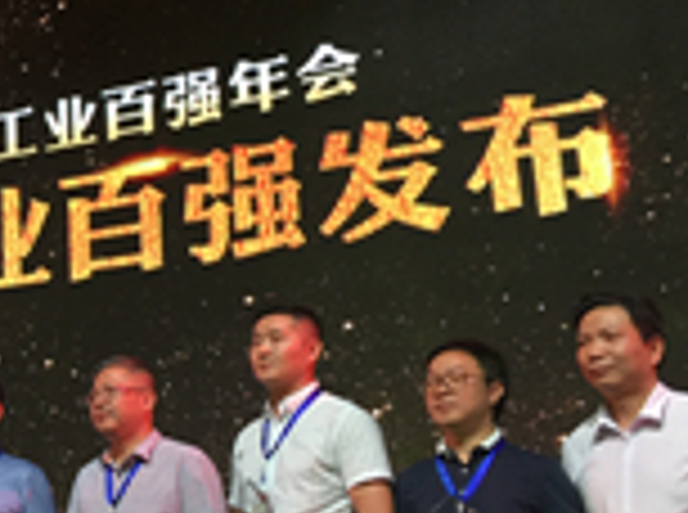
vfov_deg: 19.3
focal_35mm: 76
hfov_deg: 23.4
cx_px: -144
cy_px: 266
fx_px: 1507
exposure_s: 1/33
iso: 32
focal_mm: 4.15
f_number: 2.2
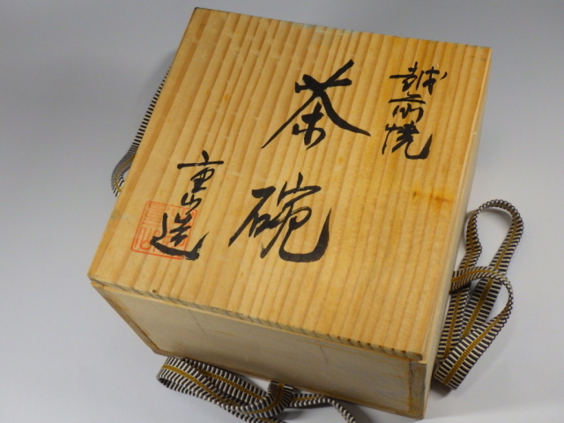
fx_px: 831
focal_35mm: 51
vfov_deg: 28.6
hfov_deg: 37.5
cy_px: 212
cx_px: 282
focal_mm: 9.1
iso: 125
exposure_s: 1/60
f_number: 4.4
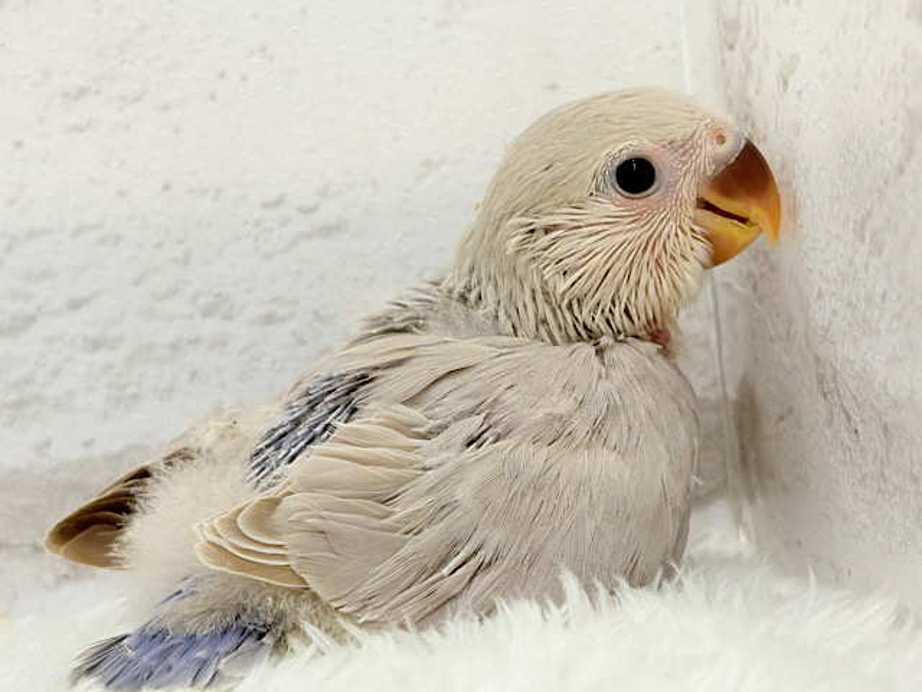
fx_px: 1385
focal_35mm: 52
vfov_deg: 28.0
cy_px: 346
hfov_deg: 36.8
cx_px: 461
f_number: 1.6
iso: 50
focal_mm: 5.96
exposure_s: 1/50
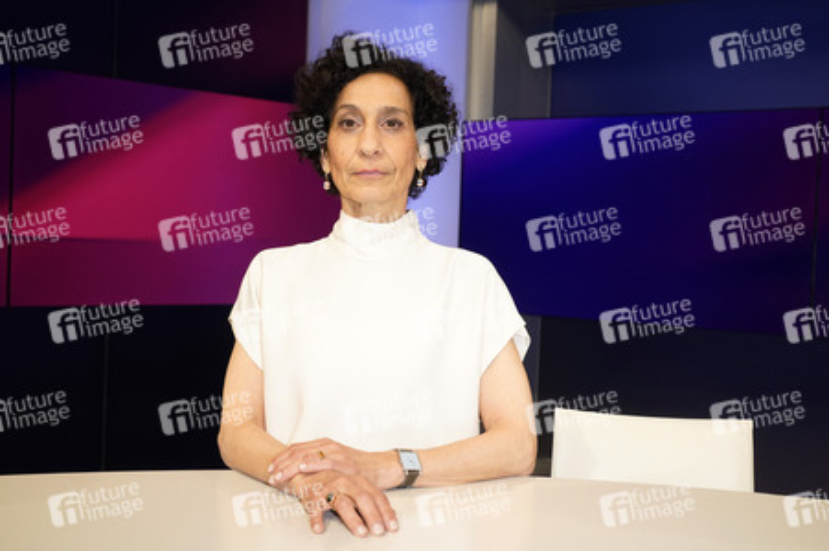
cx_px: 414
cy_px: 276
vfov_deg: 34.2
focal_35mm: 39
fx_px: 897
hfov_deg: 49.6
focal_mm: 39
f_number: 5.6
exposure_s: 1/160
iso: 2000
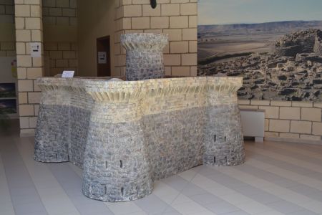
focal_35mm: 39
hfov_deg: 49.6
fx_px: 349
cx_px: 161
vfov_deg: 34.2
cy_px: 108
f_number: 5
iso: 400
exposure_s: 1/100
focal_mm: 26
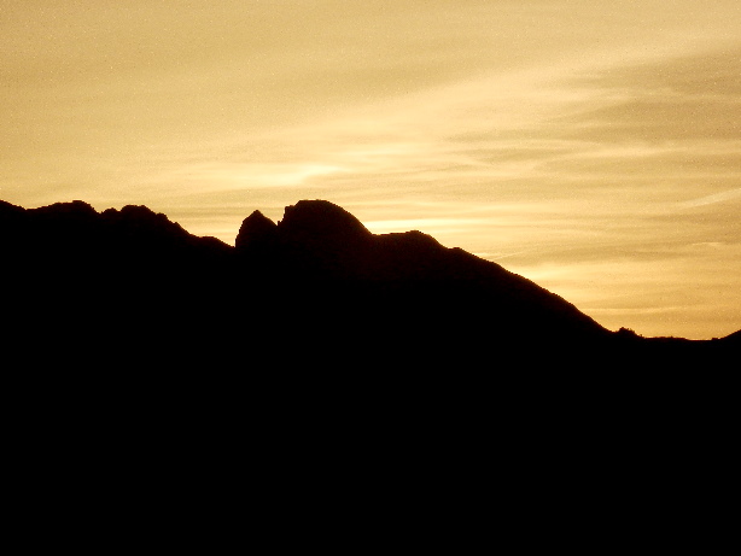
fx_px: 6467
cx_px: 370
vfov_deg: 4.9
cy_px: 278
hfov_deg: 6.6
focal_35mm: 302
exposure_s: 1/125
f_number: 18.5
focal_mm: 53.9
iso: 80
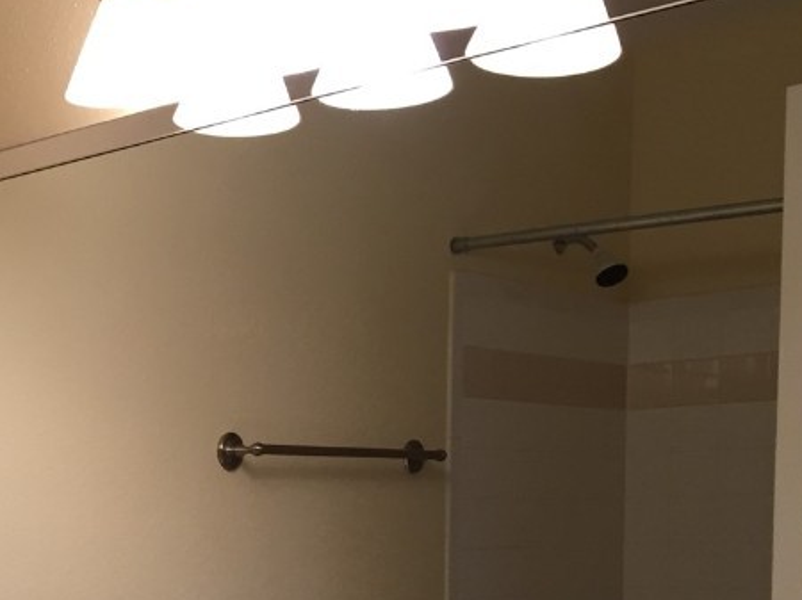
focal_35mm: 66
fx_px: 1528
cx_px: -86
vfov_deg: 21.3
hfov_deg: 26.9
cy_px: 636
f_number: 2.2
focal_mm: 4.15
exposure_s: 1/30
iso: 40
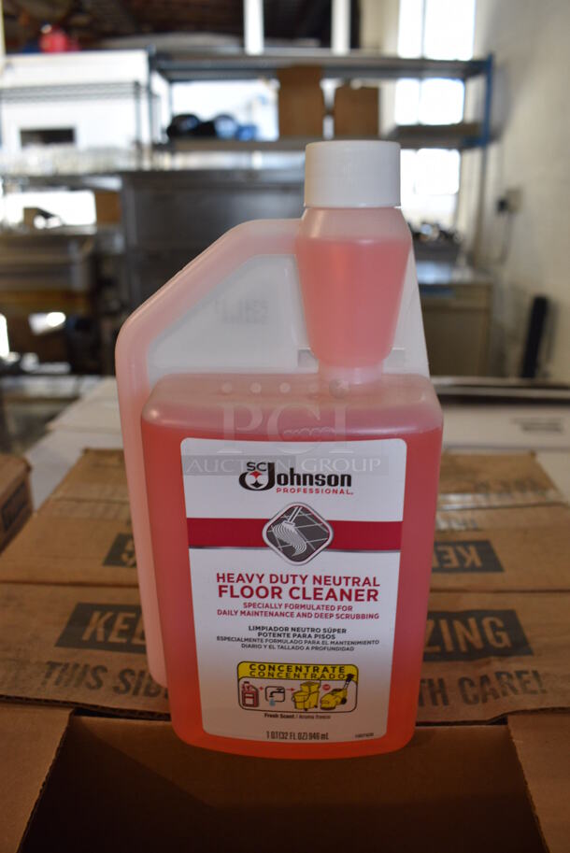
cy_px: 426
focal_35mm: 27
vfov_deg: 67.3
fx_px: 640
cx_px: 285
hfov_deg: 48.0
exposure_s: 1/60
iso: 640
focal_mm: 18
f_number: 5.6
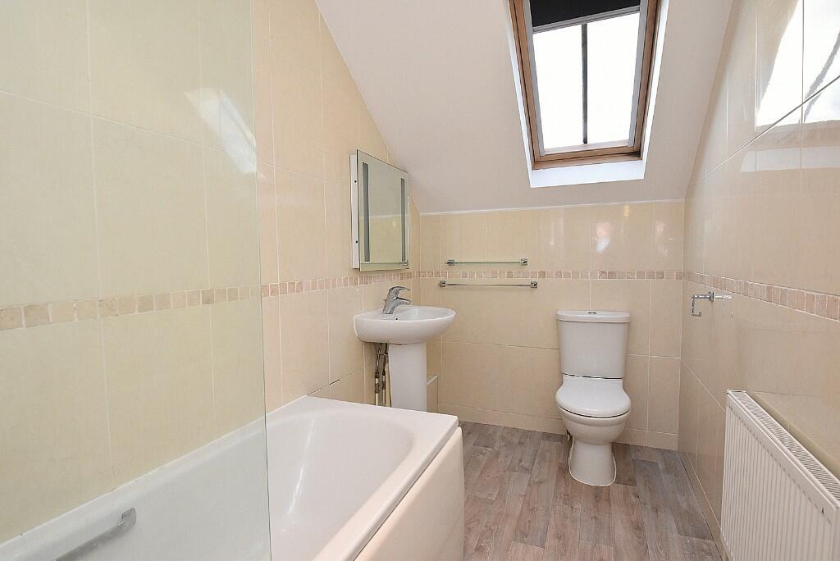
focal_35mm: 18
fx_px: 420
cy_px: 280
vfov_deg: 67.5
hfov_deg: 90.0
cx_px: 420
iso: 800
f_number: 4.5
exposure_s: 1/160
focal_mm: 12
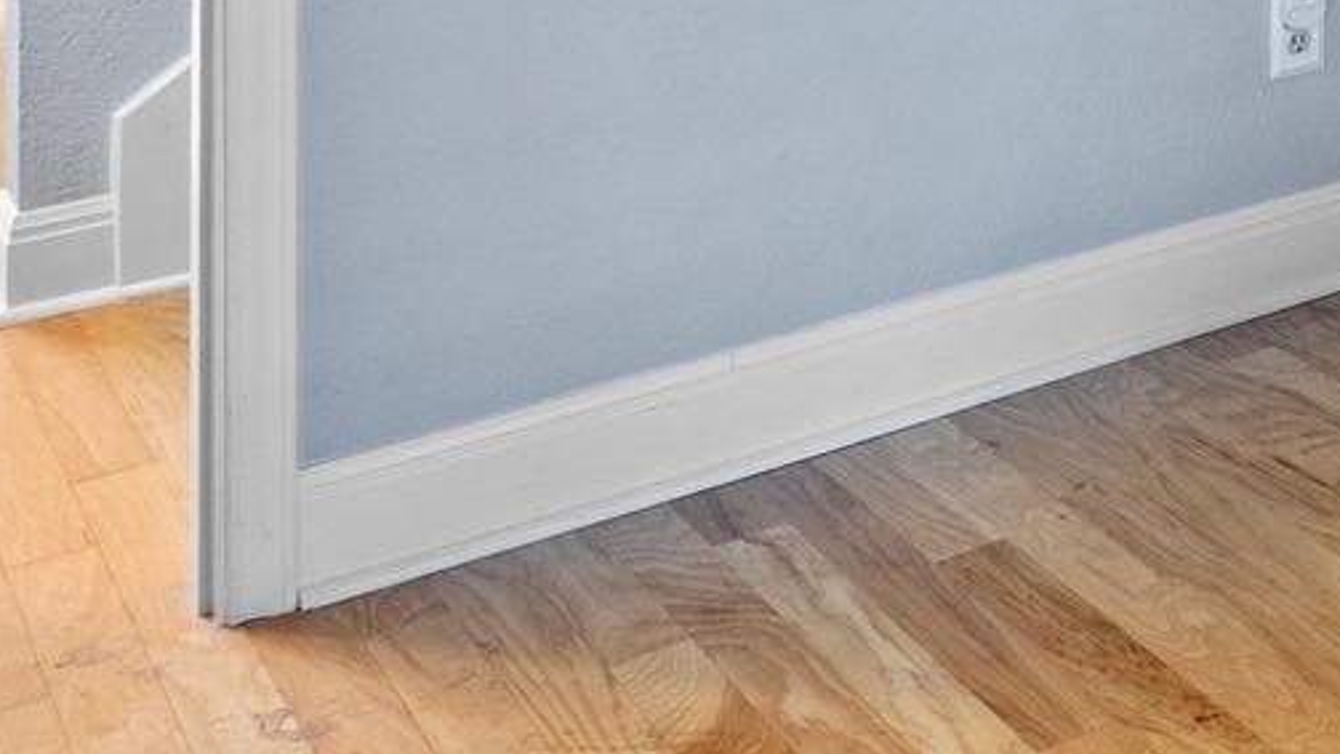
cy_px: -537
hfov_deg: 25.9
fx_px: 2274
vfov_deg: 16.3
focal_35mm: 64
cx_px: 1913
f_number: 11
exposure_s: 13
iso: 250
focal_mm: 10
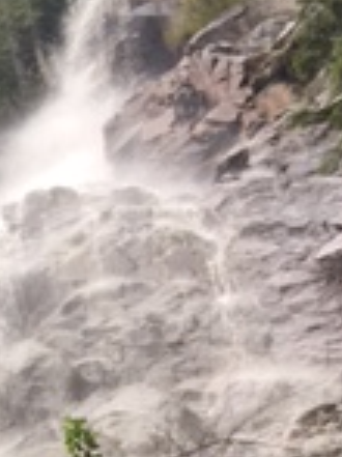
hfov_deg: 11.0
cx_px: -258
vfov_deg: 13.6
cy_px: 880
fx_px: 1662
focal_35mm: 126
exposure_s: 1/60
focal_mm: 4.15
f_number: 2.2
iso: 25
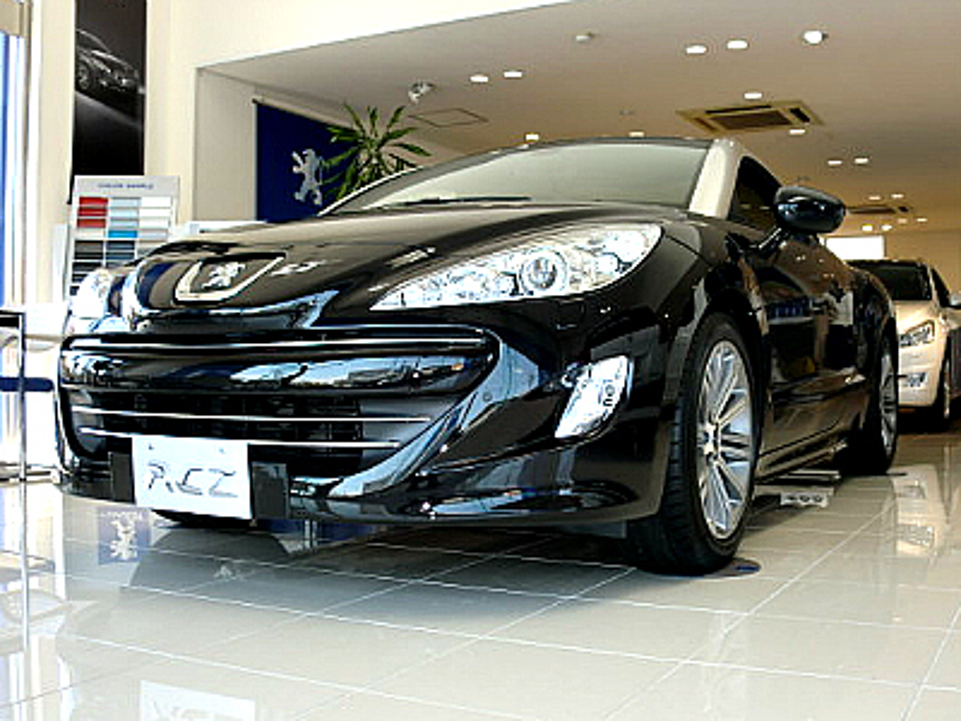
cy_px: 360
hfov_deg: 52.6
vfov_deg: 40.7
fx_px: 972
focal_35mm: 35
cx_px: 480
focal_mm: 6.3
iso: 64
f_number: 3.1
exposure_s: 1/80
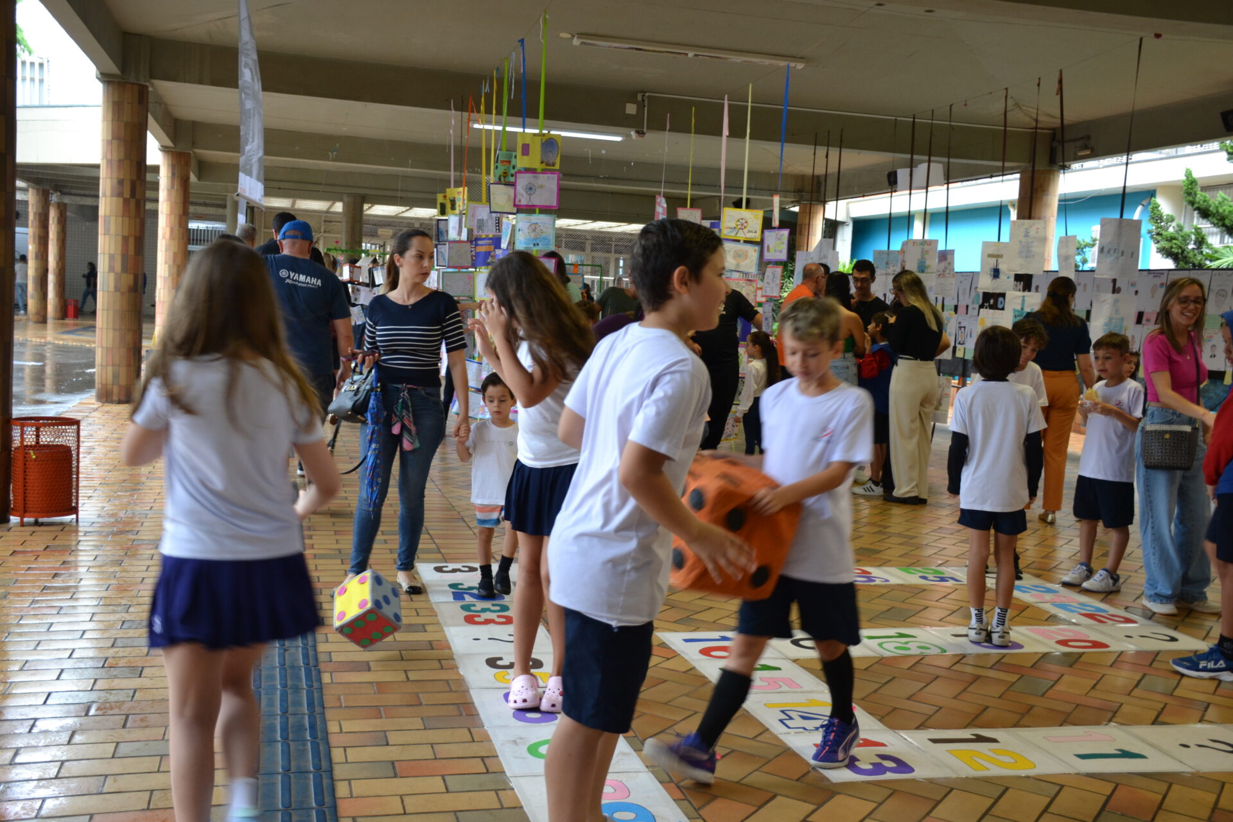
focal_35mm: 36
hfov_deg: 53.1
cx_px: 616
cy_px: 411
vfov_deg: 36.9
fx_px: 1233
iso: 400
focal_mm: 24
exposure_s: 1/50
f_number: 3.8
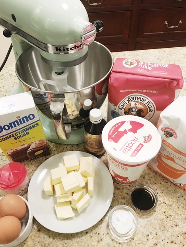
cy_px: 124
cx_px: 93
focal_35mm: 29
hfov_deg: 48.3
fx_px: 208
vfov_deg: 61.6
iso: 125
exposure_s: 1/30
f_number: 2.2
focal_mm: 4.15
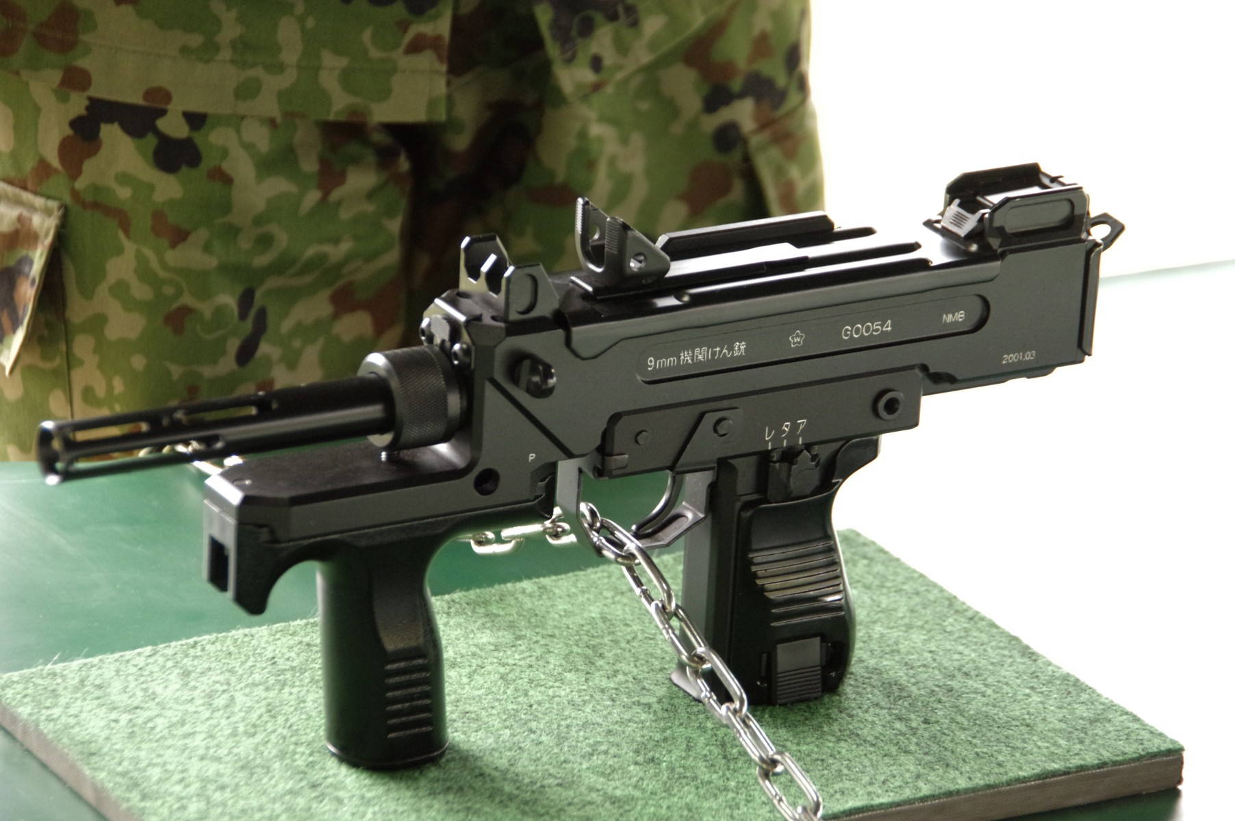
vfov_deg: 26.0
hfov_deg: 38.2
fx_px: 1783
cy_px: 410
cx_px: 618
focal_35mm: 52
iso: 6400
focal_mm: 35
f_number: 4
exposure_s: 1/60
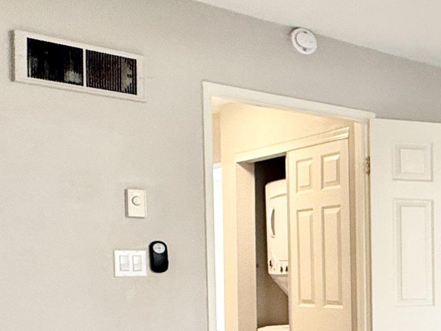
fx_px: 713
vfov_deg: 25.6
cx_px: 668
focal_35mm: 56
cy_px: 271
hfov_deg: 25.5
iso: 320
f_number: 2.2
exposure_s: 1/120
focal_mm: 2.22
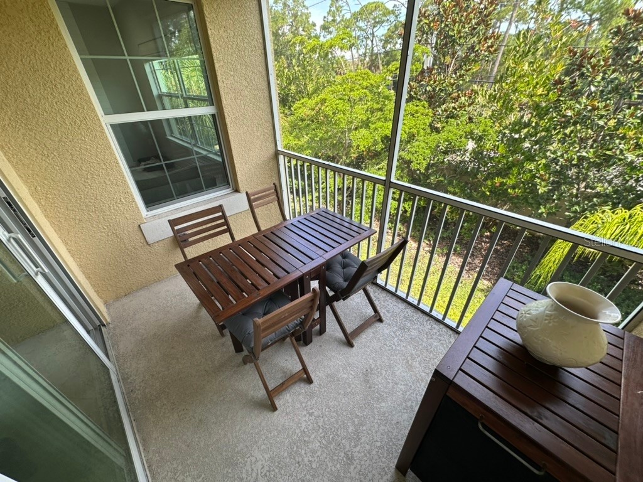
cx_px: 322
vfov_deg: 85.7
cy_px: 241
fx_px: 260
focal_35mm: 14
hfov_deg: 102.1
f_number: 2.2
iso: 40
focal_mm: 2.22
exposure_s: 1/107
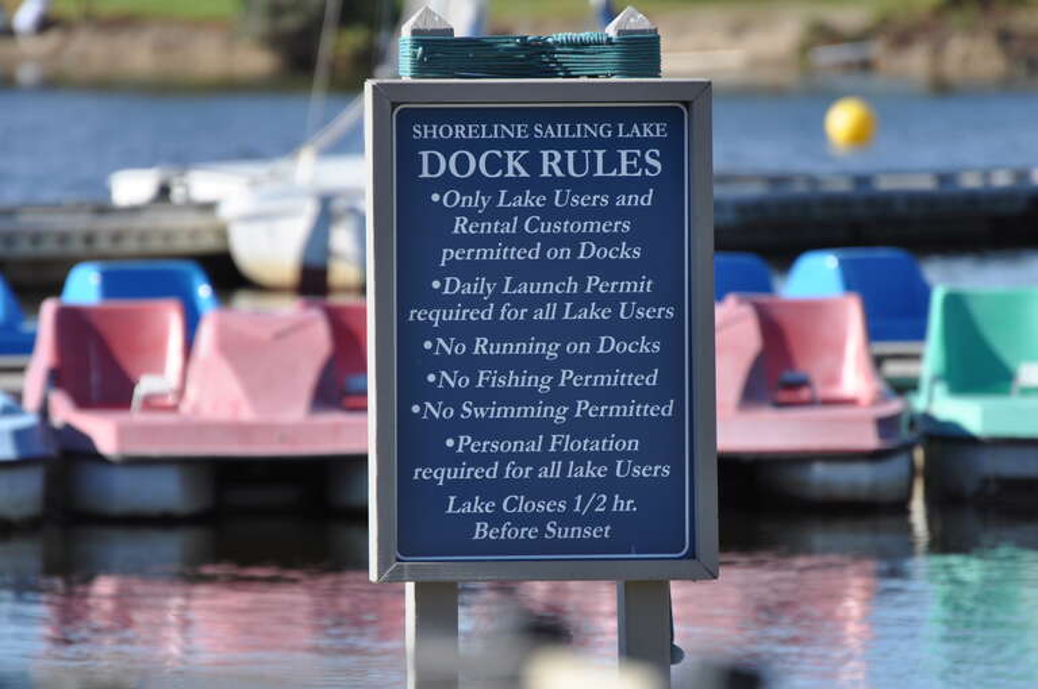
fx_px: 12958
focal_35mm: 450
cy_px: 344
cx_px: 519
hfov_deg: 4.6
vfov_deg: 3.0
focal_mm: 300
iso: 200
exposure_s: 1/500
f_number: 5.6
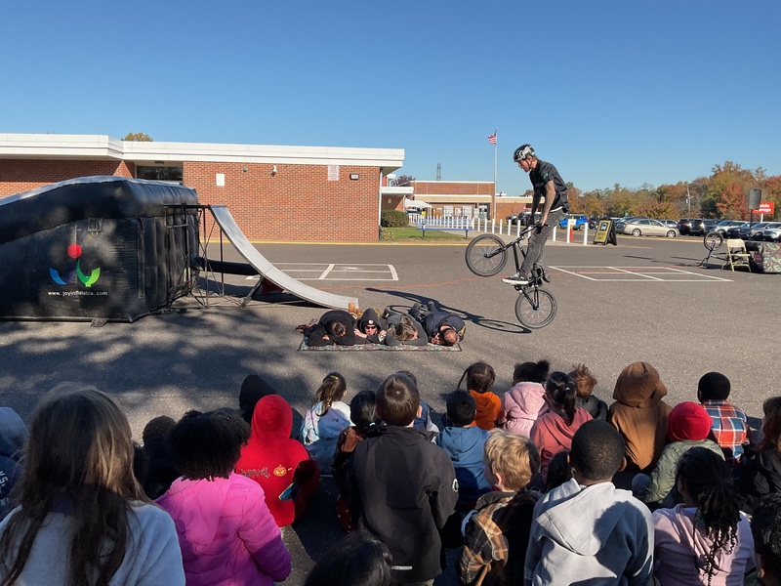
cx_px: 390
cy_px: 293
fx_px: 654
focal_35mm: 29
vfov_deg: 48.2
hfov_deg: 61.7
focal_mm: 3
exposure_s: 1/1577
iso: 16
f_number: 1.8
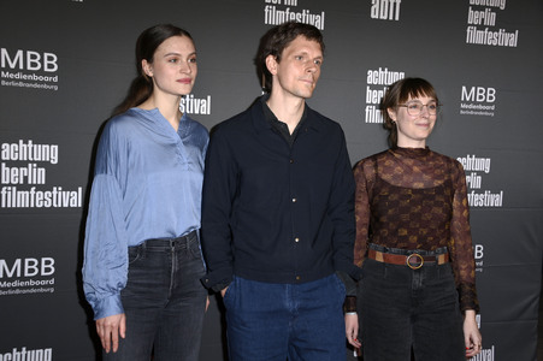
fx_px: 723
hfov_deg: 41.1
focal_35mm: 48
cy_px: 180
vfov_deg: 28.0
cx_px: 272
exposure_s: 1/250
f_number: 6.3
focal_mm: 48
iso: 640
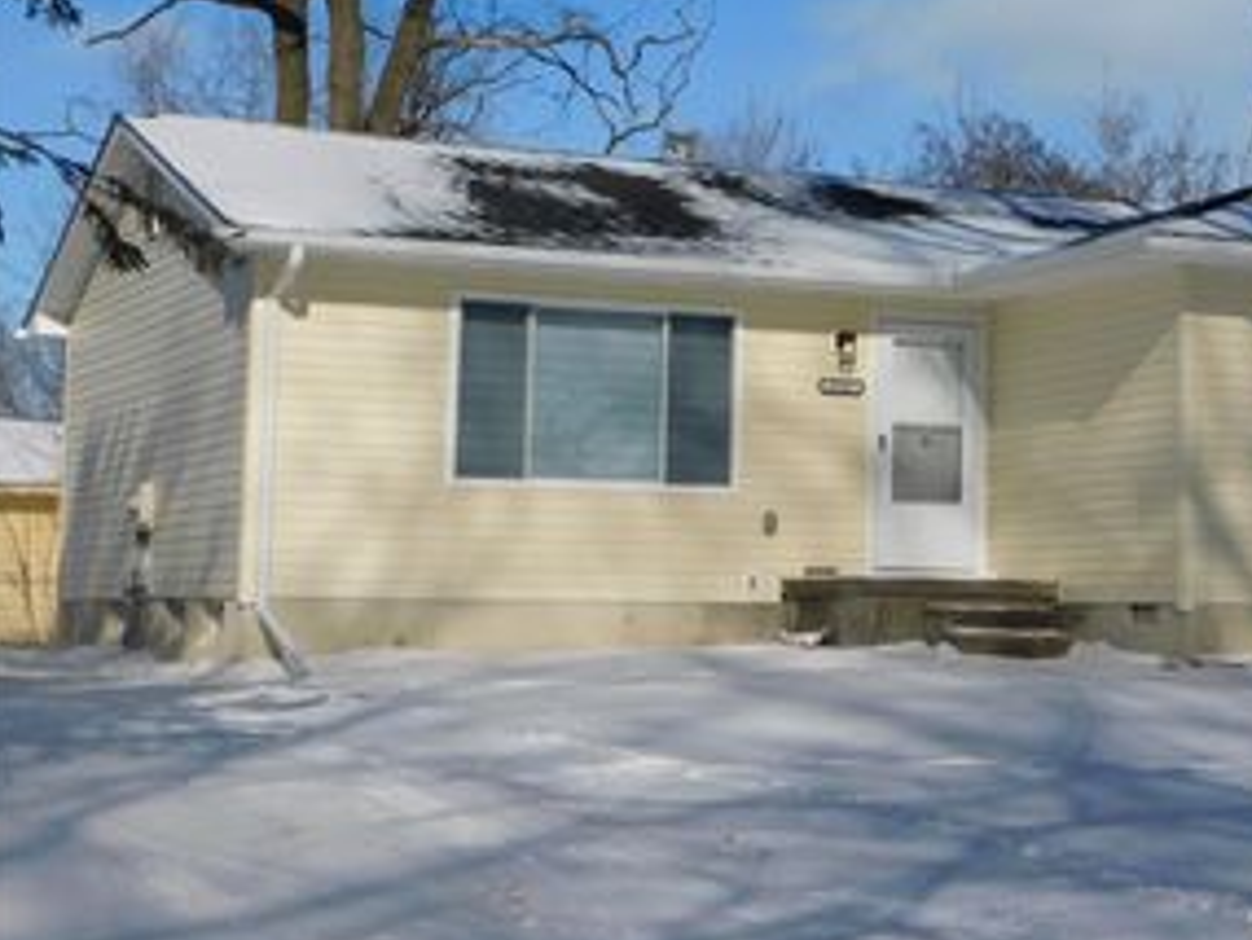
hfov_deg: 24.2
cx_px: 1076
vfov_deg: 18.6
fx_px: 2858
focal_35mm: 79
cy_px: 310
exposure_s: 1/800
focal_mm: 8
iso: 125
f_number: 7.4
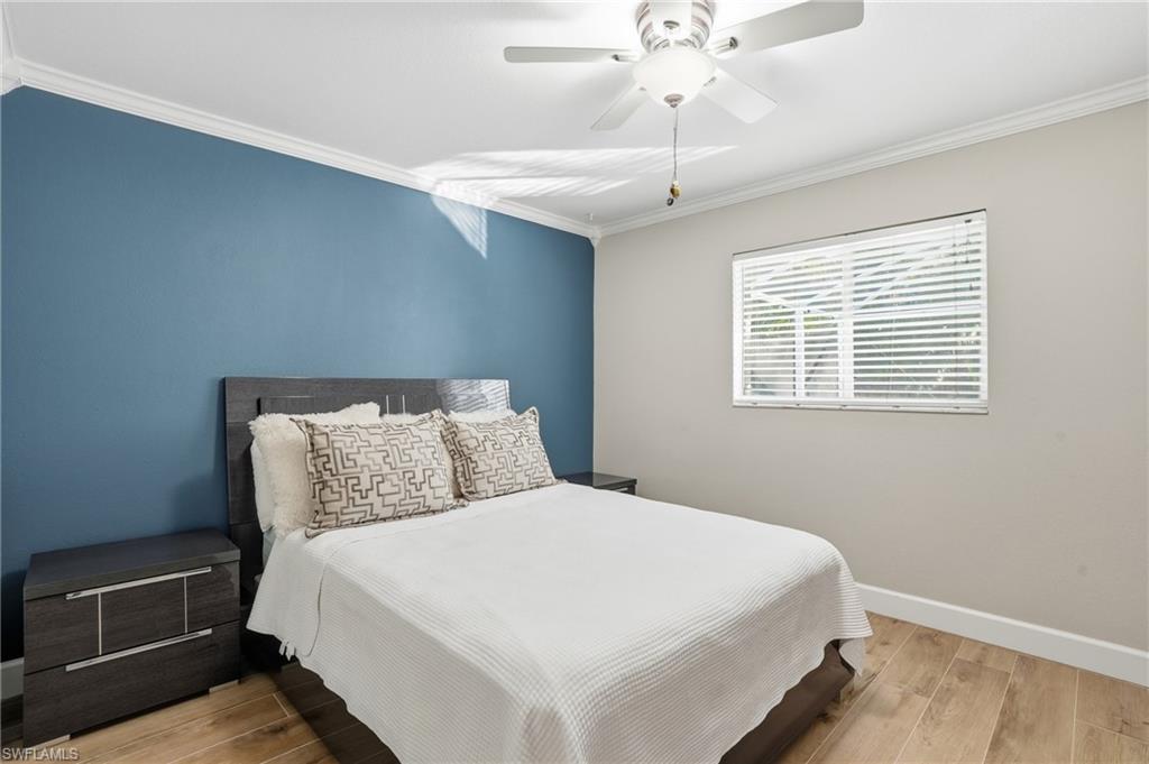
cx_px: 574
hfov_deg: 96.8
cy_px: 382
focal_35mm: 16
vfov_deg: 73.7
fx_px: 510
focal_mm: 16
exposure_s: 1/25
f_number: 9
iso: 400
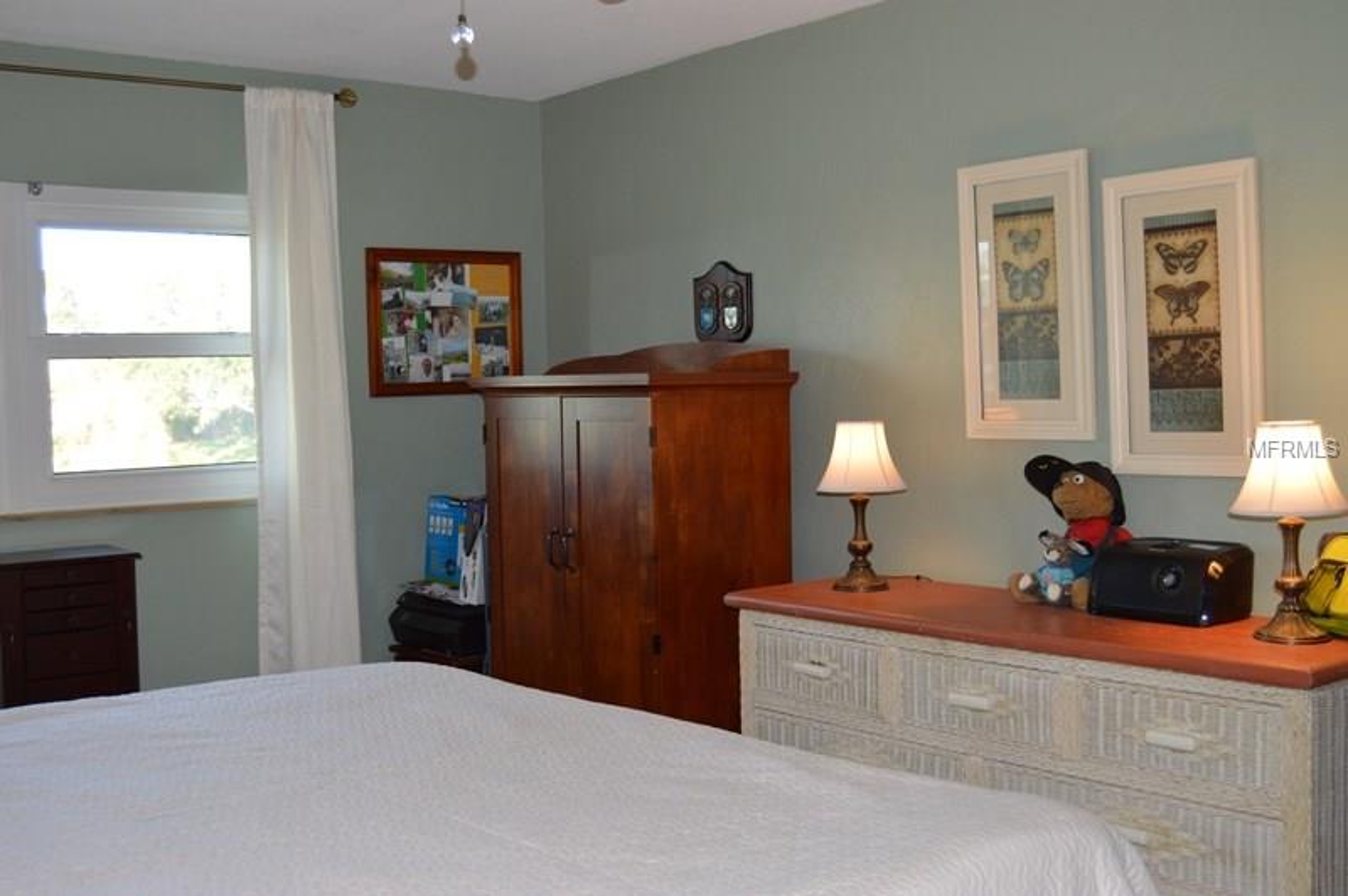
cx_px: 674
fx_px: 1459
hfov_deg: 49.6
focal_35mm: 39
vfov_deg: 34.2
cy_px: 448
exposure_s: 1/80
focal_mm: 26
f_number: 4
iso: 400
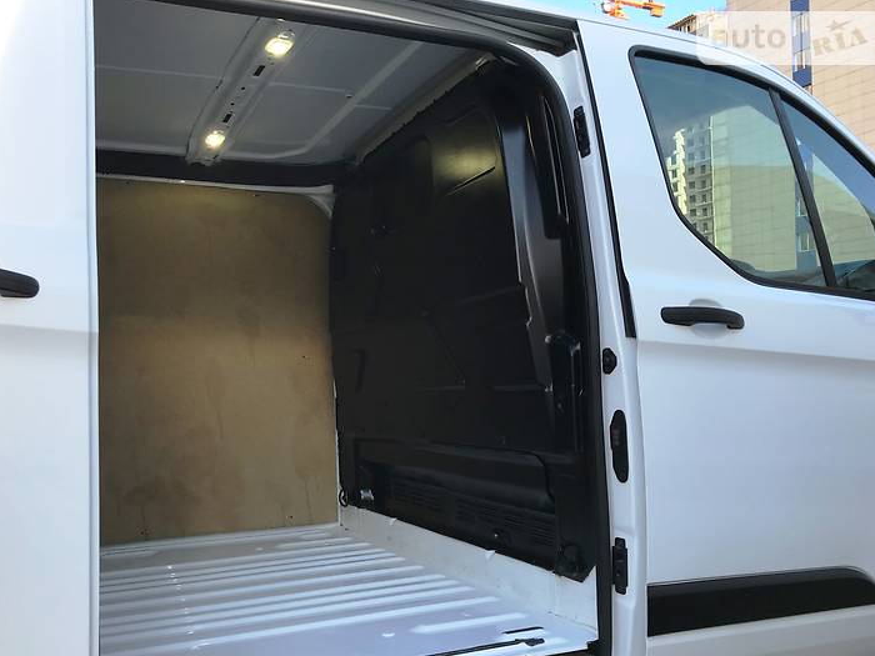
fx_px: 809
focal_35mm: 32
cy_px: 371
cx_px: 395
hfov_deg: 56.7
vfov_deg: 44.1
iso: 20
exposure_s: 1/409
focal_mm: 4
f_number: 1.8
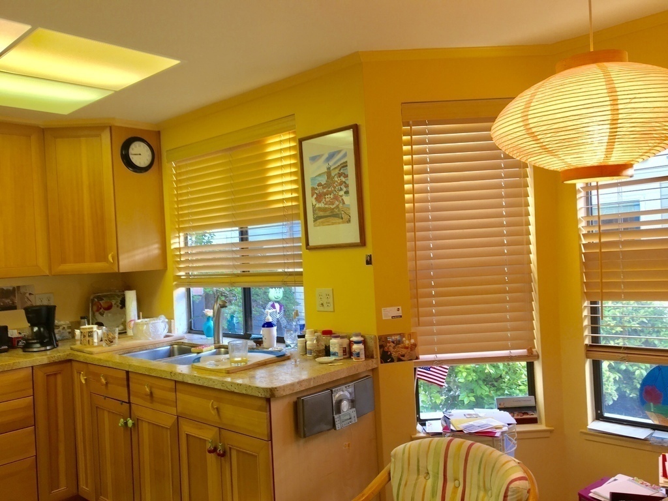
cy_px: 250
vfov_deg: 48.2
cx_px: 334
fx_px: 560
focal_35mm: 29
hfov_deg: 61.7
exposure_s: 1/40
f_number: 2.2
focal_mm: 4.15
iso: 25
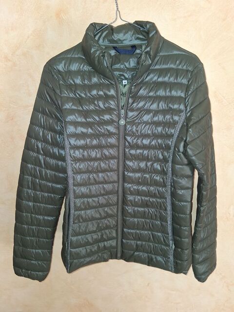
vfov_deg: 67.3
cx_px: 117
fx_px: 234
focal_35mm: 26
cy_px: 156
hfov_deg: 53.1
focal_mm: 3.98
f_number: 1.8
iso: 250
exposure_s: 1/50
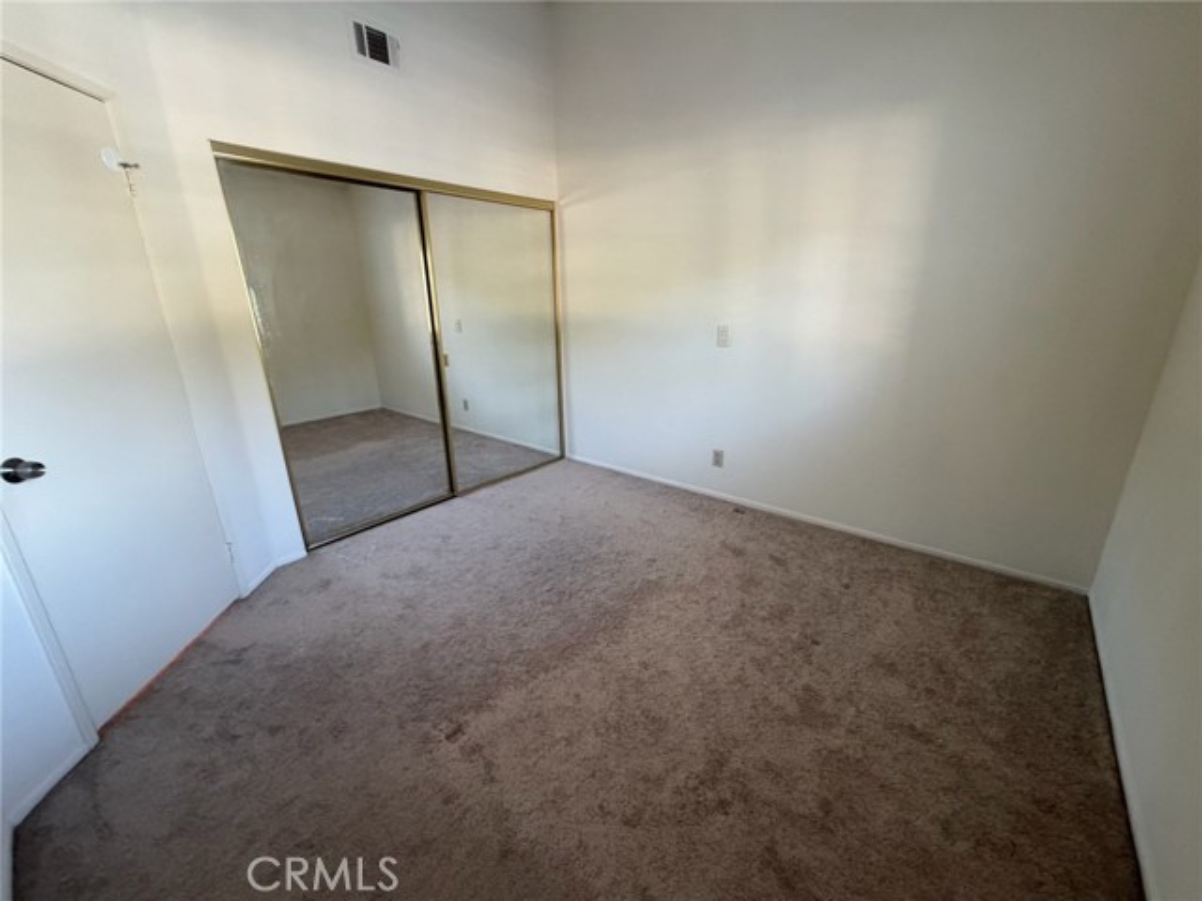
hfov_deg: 102.1
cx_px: 601
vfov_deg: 85.7
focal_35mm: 14
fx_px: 486
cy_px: 450
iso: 320
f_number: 2.2
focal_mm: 2.22
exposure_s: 1/66
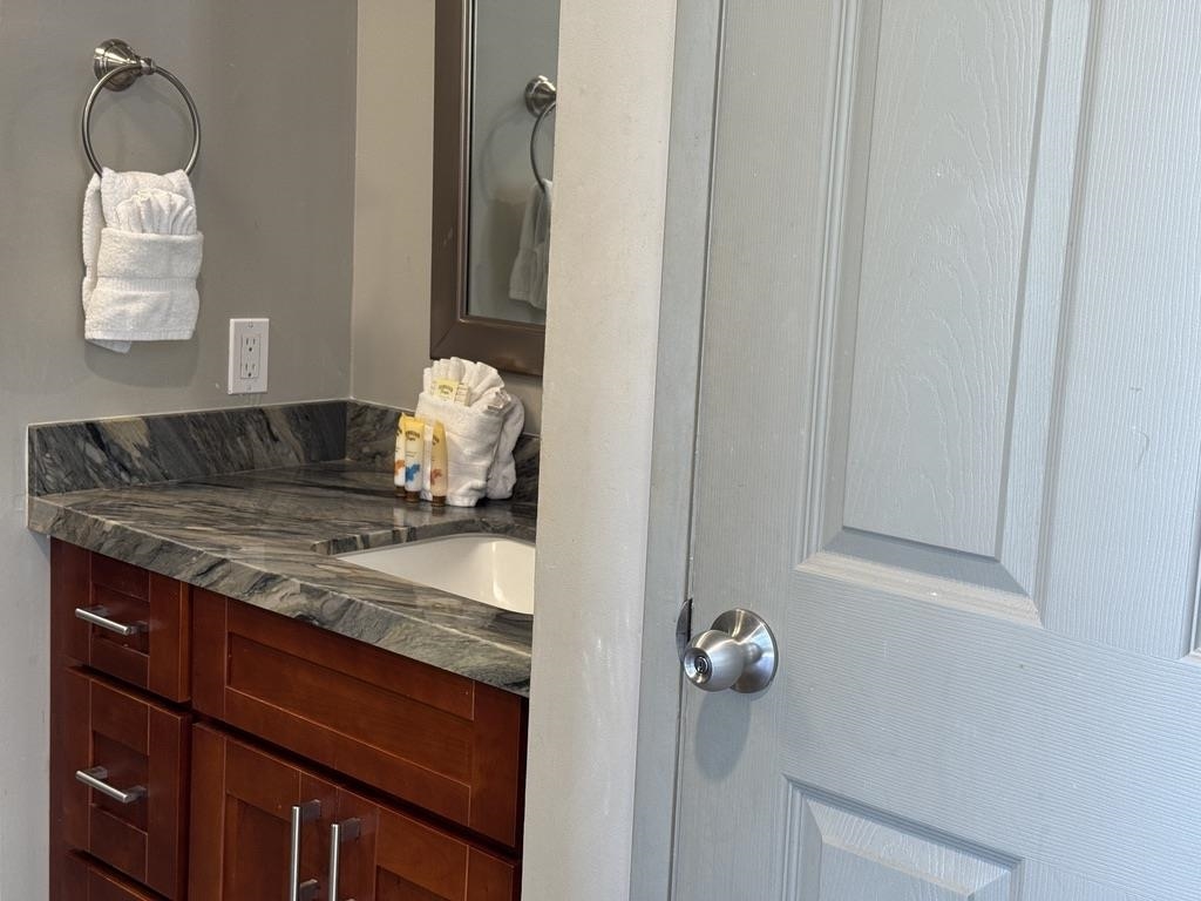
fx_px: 1665
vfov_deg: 30.3
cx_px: 600
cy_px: 450
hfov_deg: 39.7
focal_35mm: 48
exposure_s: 1/60
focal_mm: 6.76
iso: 80
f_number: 1.78
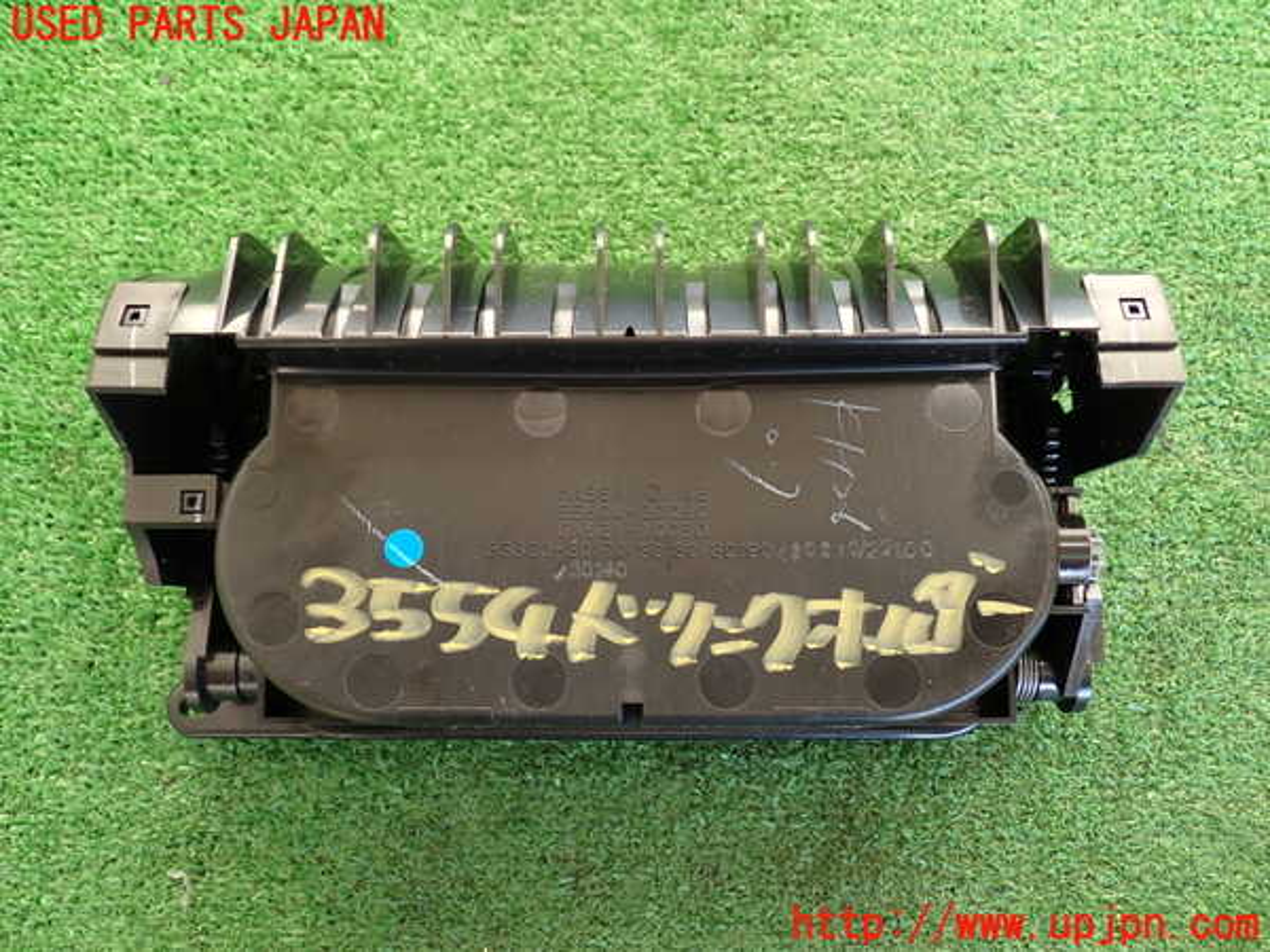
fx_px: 1174
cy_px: 476
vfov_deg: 44.2
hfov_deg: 56.8
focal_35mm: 32
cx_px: 635
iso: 200
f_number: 2.4
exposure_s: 1/60
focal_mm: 5.79
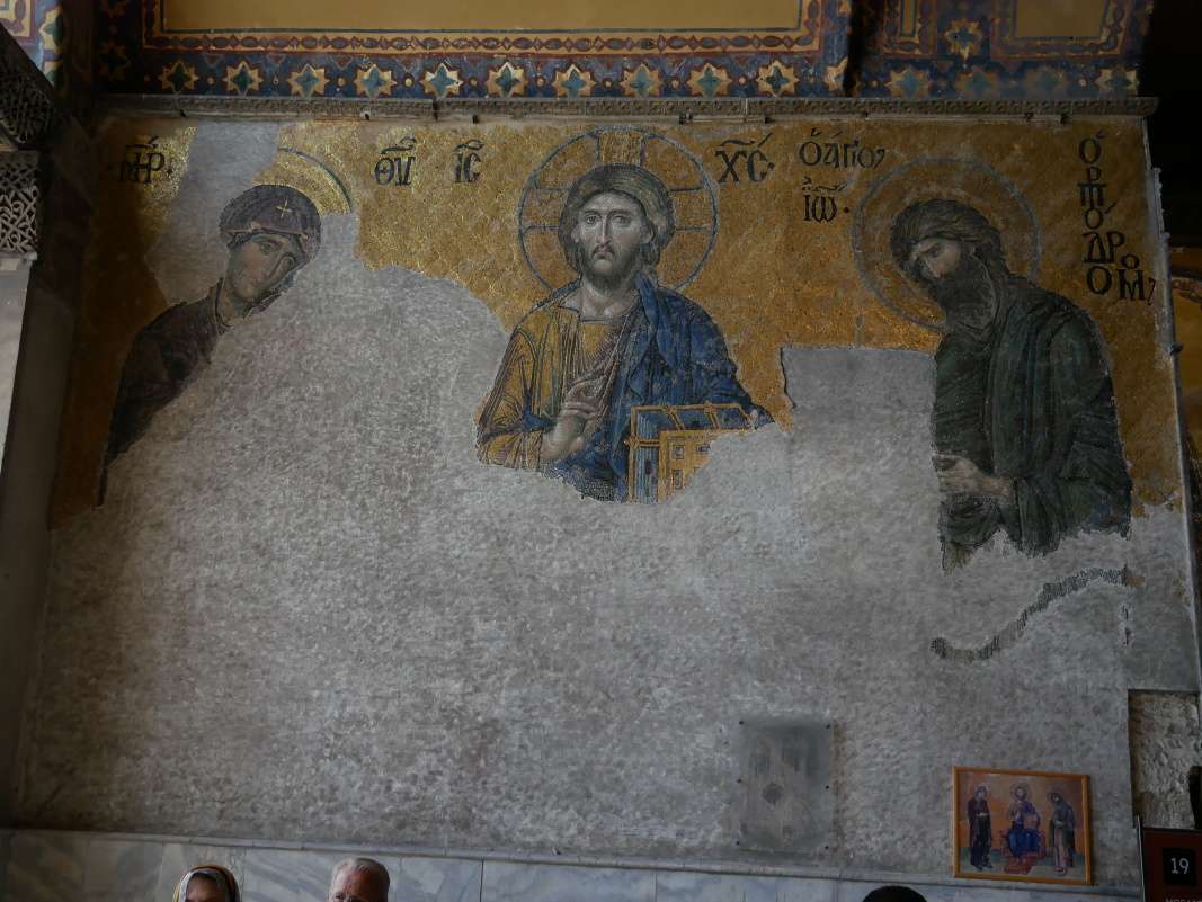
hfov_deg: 46.8
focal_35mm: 40
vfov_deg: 36.0
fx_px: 1389
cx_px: 601
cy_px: 451
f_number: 4.1
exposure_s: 1/125
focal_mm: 20
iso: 640
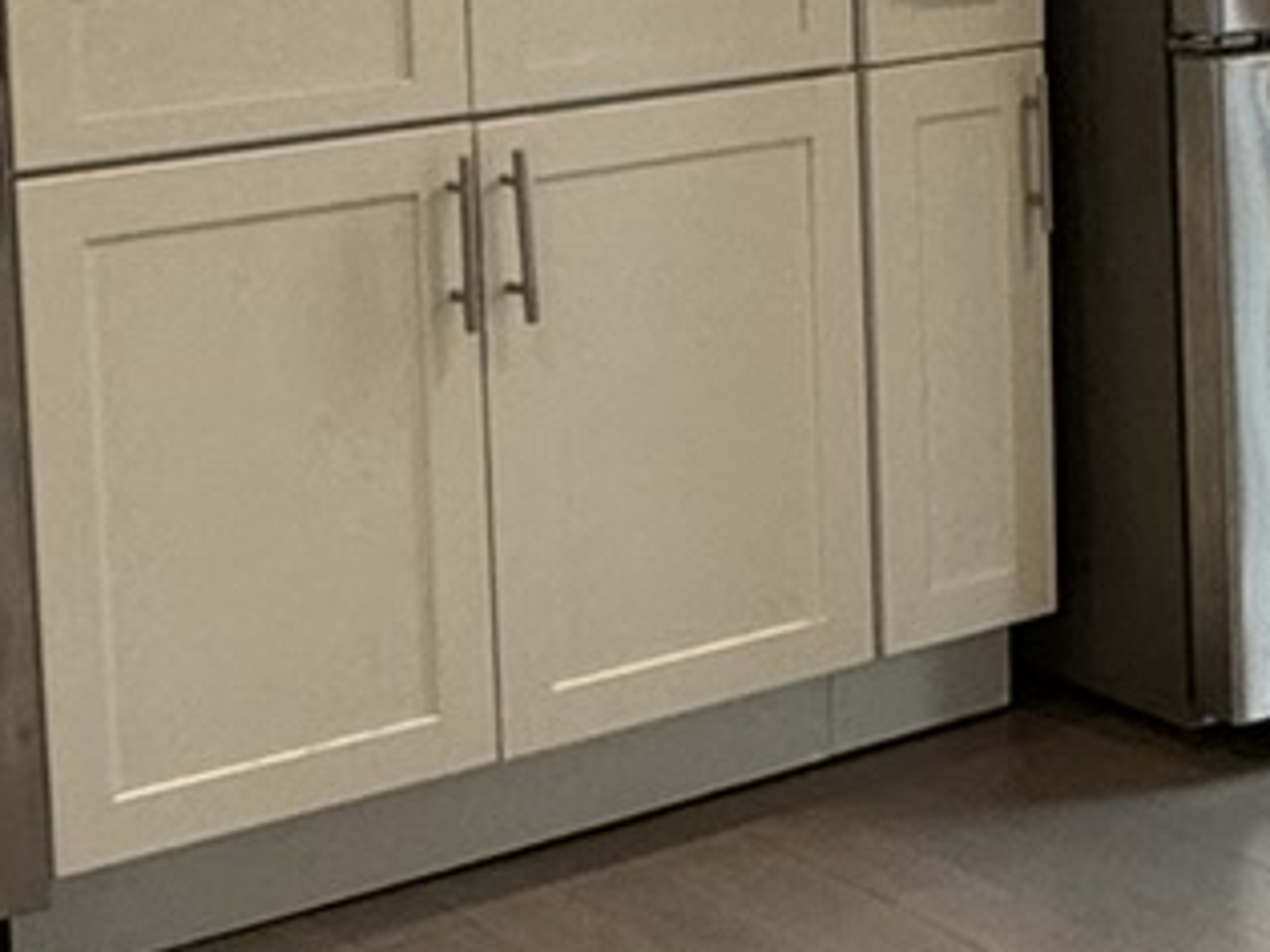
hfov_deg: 21.4
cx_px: 943
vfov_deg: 15.8
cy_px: -89
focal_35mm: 91
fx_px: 3337
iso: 200
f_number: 2.2
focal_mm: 2.22
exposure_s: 1/120
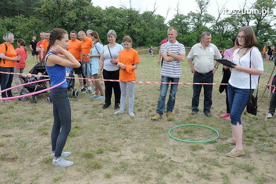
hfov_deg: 57.3
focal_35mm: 33
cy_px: 92
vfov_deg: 39.9
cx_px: 138
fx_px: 253
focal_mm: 22
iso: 800
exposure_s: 1/400
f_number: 10
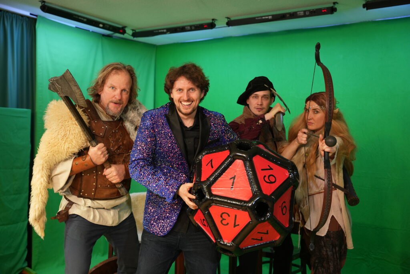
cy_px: 137
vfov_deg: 31.1
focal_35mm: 43
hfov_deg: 45.2
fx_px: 492
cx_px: 205
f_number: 2.8
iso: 1000
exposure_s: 1/200
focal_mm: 43.2
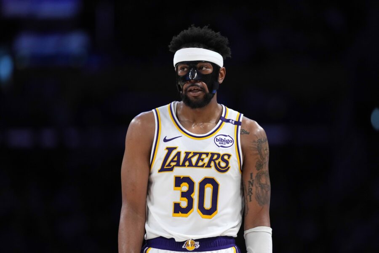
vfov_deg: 4.6
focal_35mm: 300
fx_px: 3158
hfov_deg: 6.9
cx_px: 190
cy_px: 126
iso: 4000
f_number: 2.8
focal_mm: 300
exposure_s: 1/2000
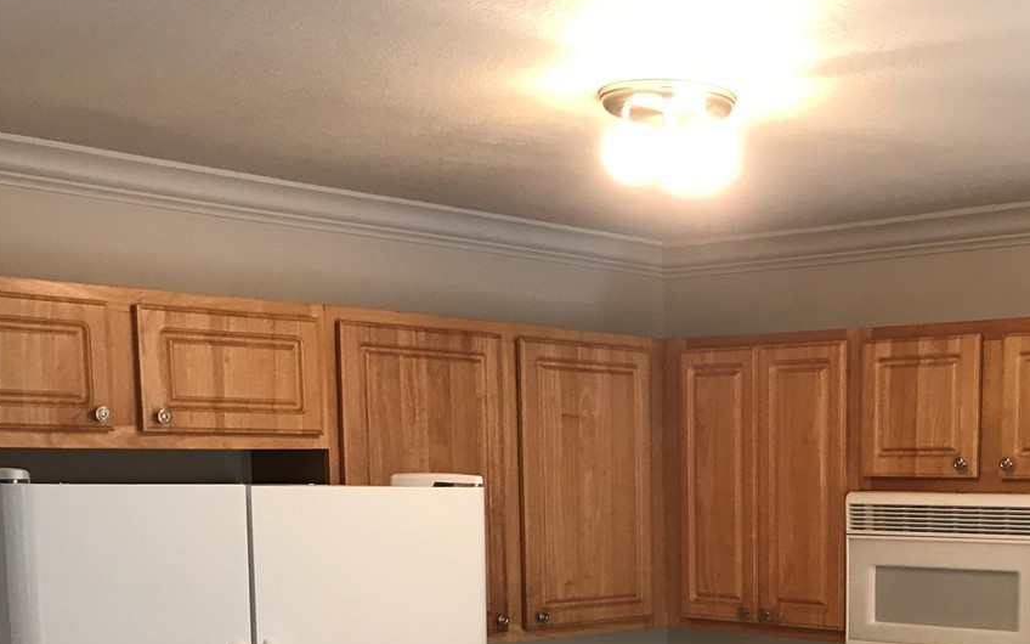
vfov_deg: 21.9
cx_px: 808
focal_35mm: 56
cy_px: 710
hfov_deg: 35.2
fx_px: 1572
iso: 40
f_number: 1.8
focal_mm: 3.99
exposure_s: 1/15
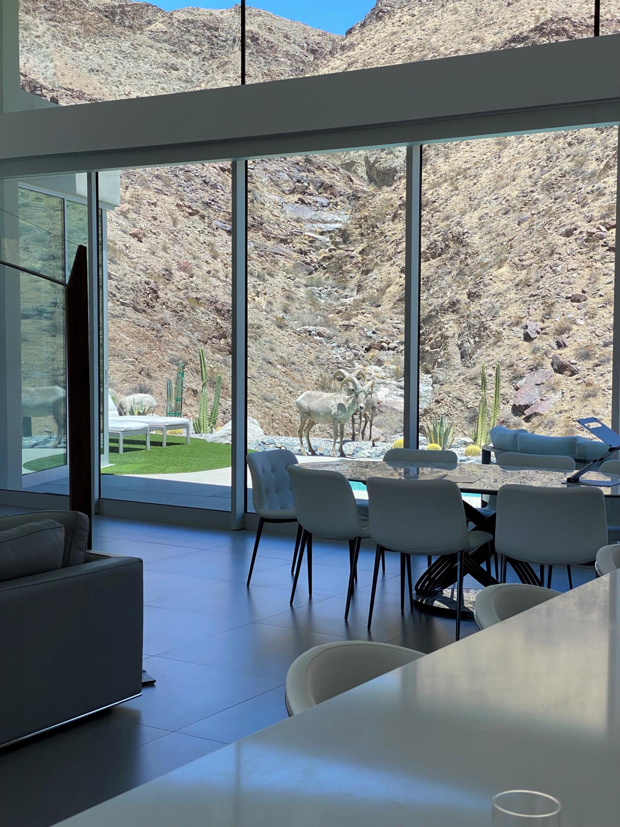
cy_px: 414
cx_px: 310
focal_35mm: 52
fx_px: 1242
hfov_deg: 28.0
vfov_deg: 36.8
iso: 20
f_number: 2
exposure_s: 1/424
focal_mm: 6
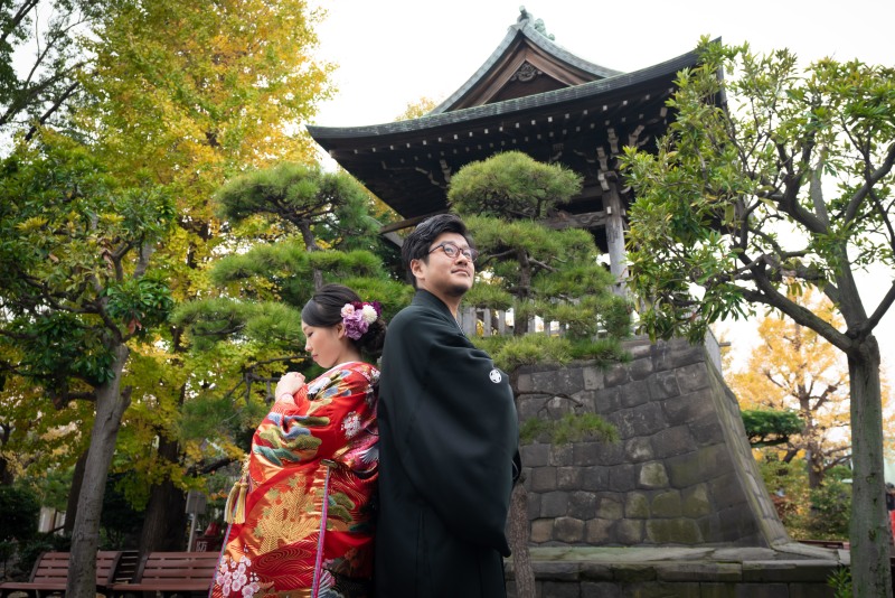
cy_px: 299
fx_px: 696
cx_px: 448
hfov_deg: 65.5
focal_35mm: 28
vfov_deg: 46.4
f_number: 5
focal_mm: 28
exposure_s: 1/100
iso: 320
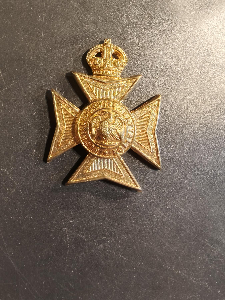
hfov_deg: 58.9
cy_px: 150
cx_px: 112
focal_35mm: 23
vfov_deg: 73.9
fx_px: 199
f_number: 2
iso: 250
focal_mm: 2.32
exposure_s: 1/50
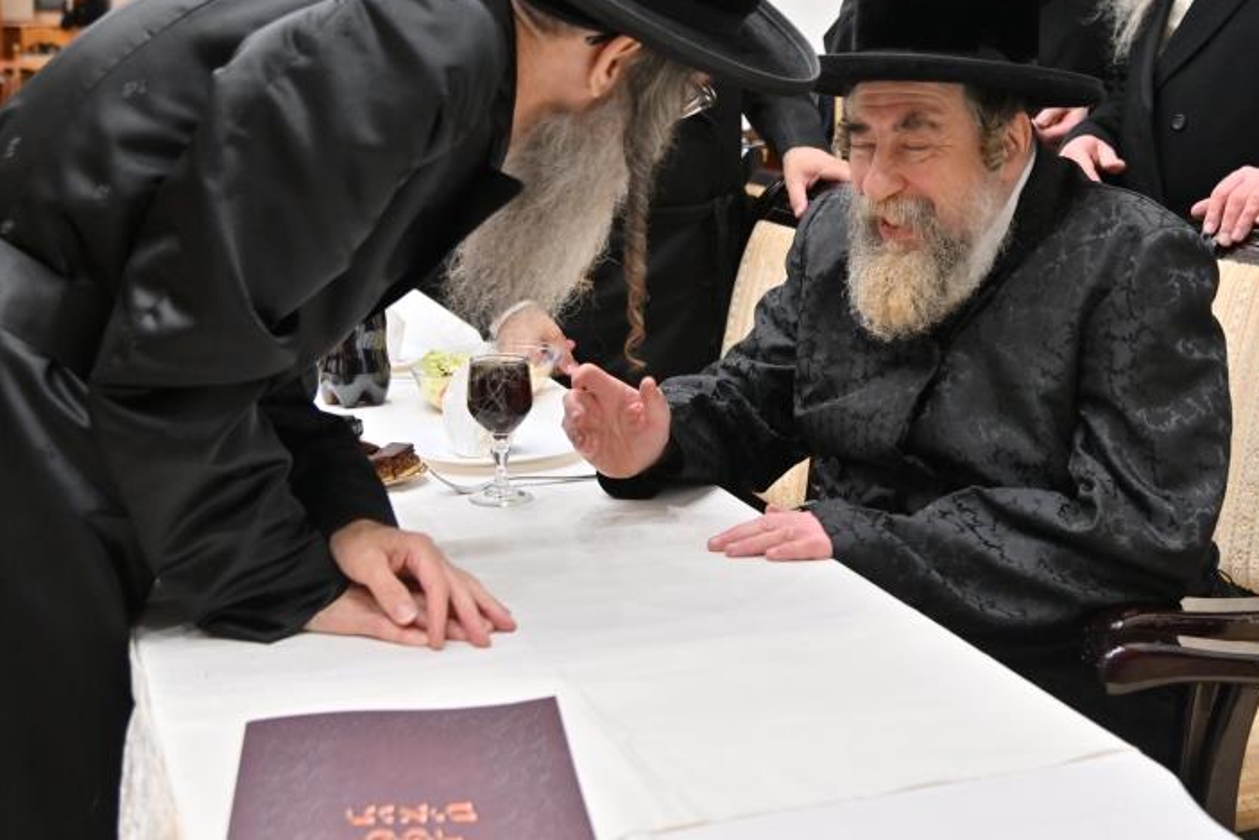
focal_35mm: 51
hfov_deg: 38.8
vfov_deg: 26.3
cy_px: 277
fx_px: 1784
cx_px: 738
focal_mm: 35
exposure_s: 1/200
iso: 800
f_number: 4
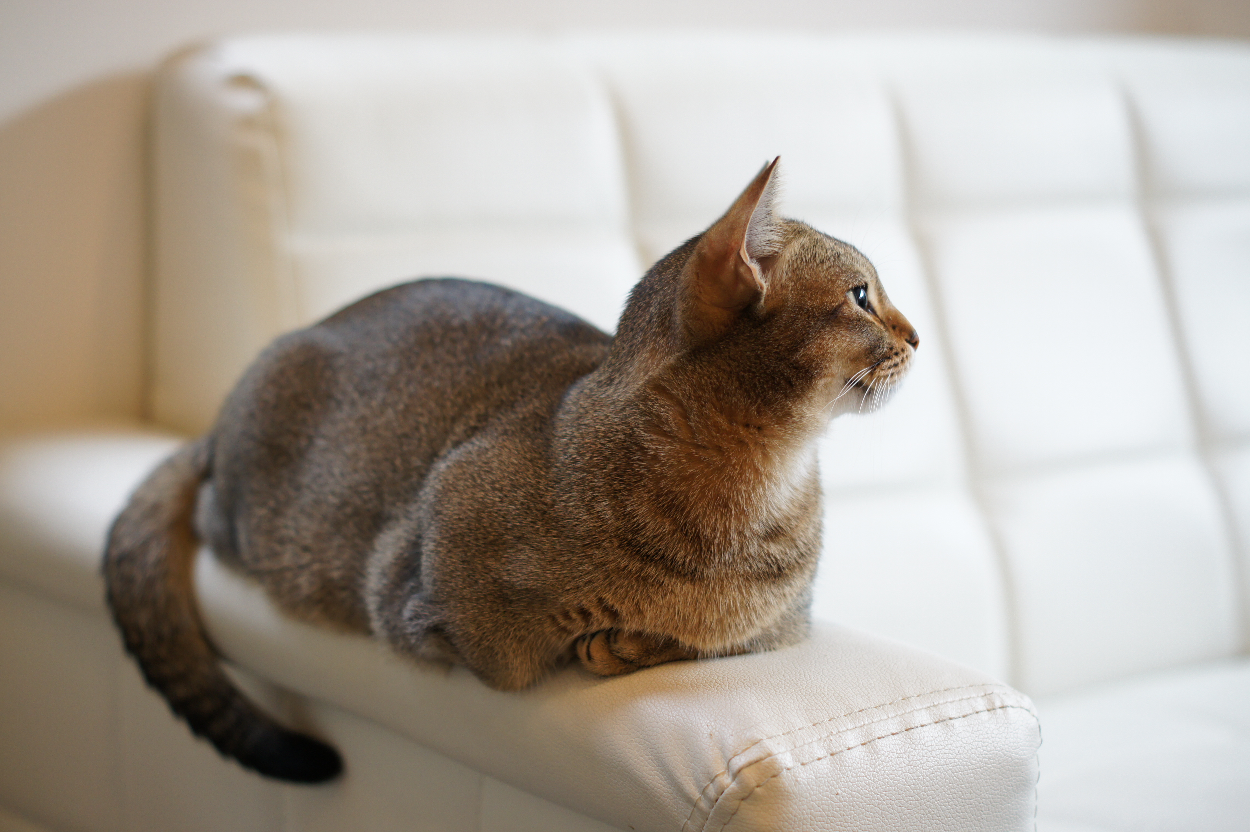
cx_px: 625
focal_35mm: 75
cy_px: 416
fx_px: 2603
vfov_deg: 18.2
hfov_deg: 27.0
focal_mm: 50
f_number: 2.2
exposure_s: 1/80
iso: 320
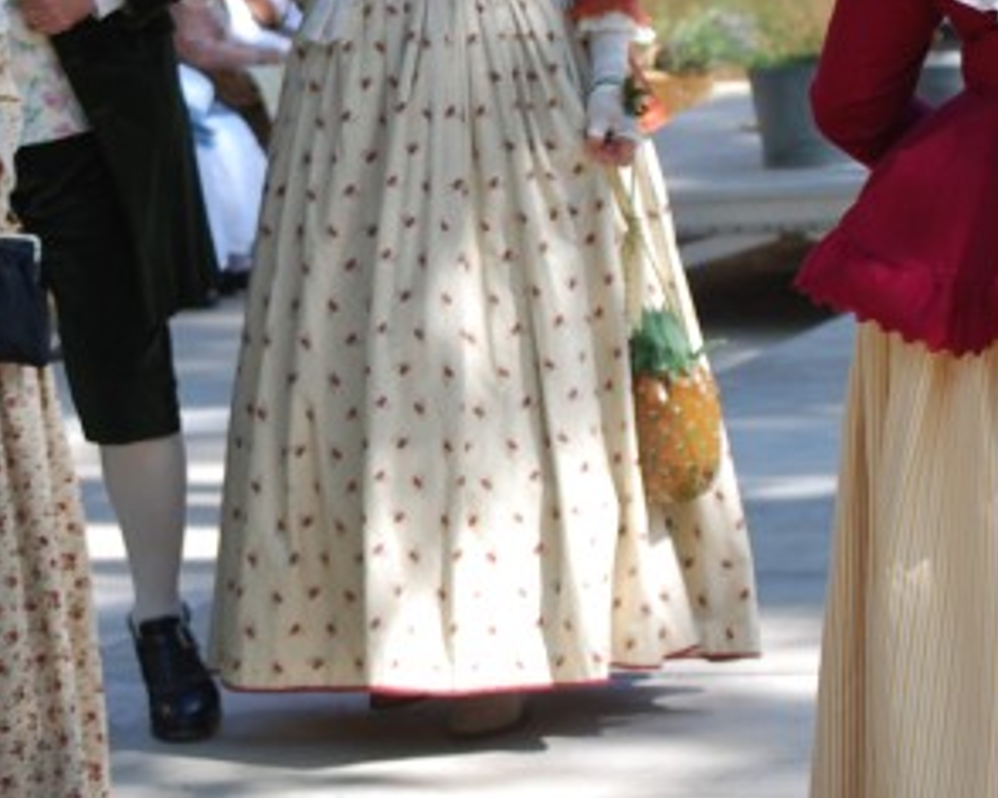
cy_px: -25
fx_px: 6239
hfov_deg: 9.1
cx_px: 115
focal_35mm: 211
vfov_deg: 7.3
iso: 100
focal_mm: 55
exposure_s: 1/125
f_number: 5.6
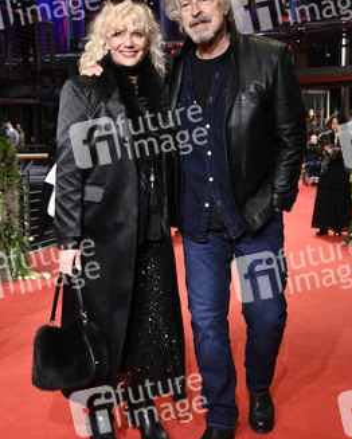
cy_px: 204
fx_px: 716
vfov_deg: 34.1
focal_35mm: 55
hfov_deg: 27.6
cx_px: 177
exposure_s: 1/200
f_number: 5
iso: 5000
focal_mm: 48
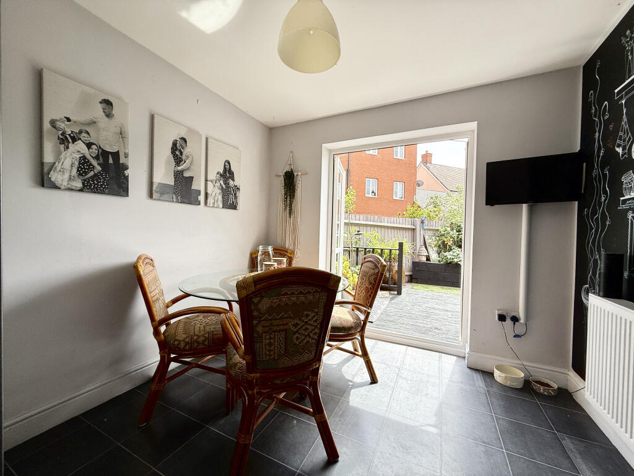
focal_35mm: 14
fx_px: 256
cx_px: 317
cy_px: 238
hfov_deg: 102.1
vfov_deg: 85.7
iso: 50
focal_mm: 2.22
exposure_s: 1/363
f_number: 2.2
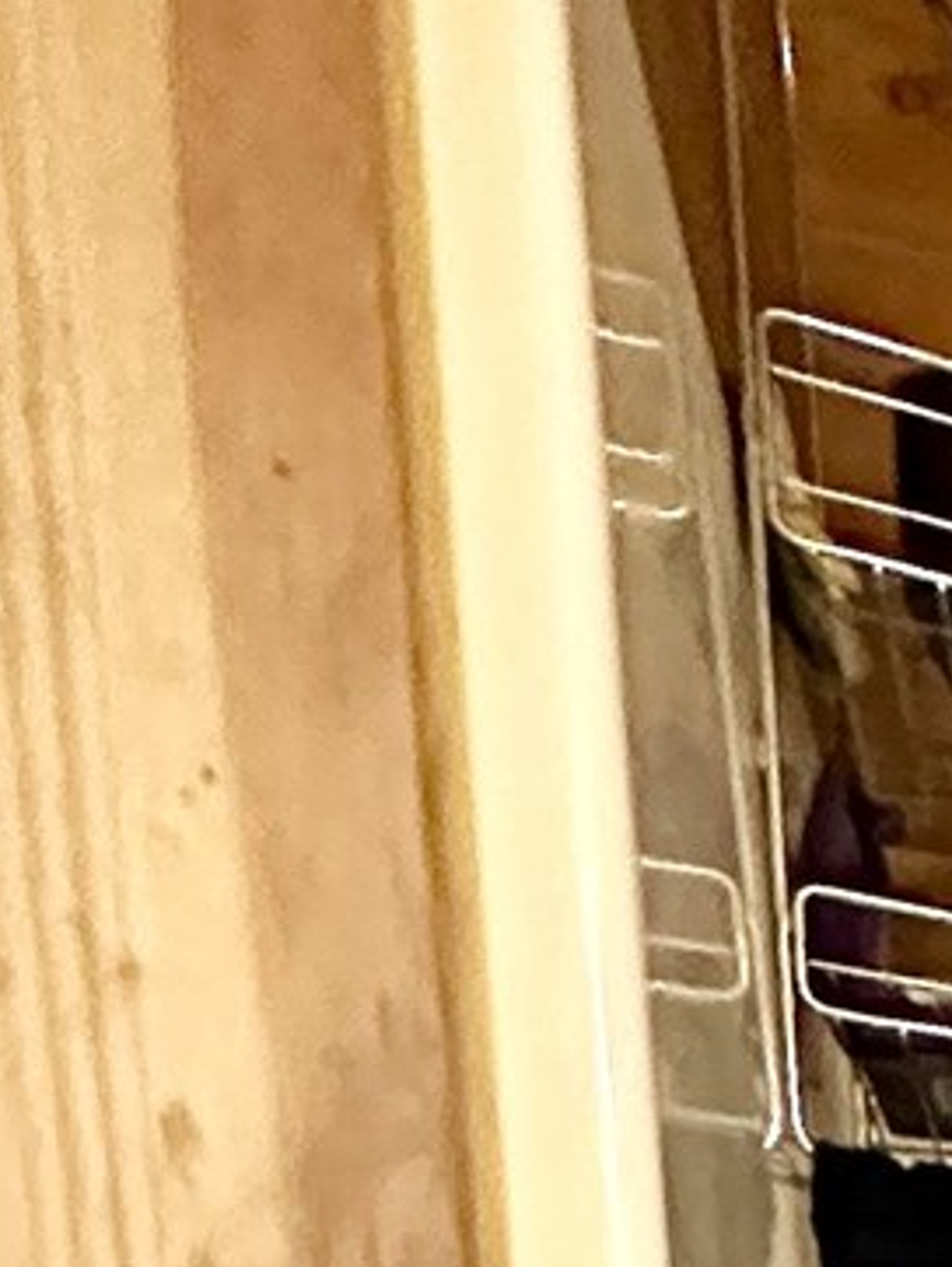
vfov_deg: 16.6
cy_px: 2548
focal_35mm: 89
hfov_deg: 10.9
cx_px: 2866
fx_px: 3260
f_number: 2.2
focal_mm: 2.22
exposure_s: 1/60
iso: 800
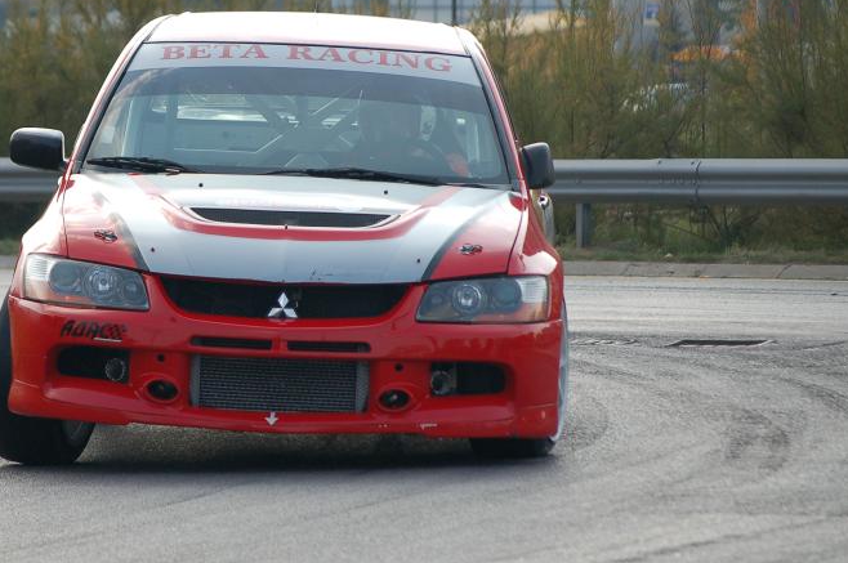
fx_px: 6705
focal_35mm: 285
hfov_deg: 7.2
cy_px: 178
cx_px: 287
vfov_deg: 4.8
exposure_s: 1/1000
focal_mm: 122
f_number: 5
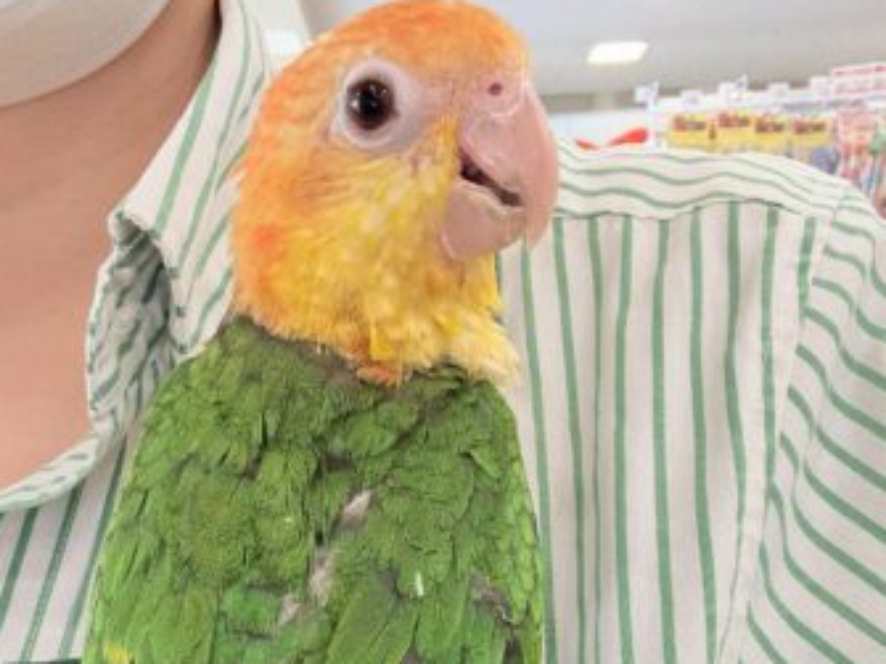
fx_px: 1126
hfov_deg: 42.9
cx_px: 410
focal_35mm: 44
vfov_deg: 31.3
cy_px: 601
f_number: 1.9
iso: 64
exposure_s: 1/50
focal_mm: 2.69
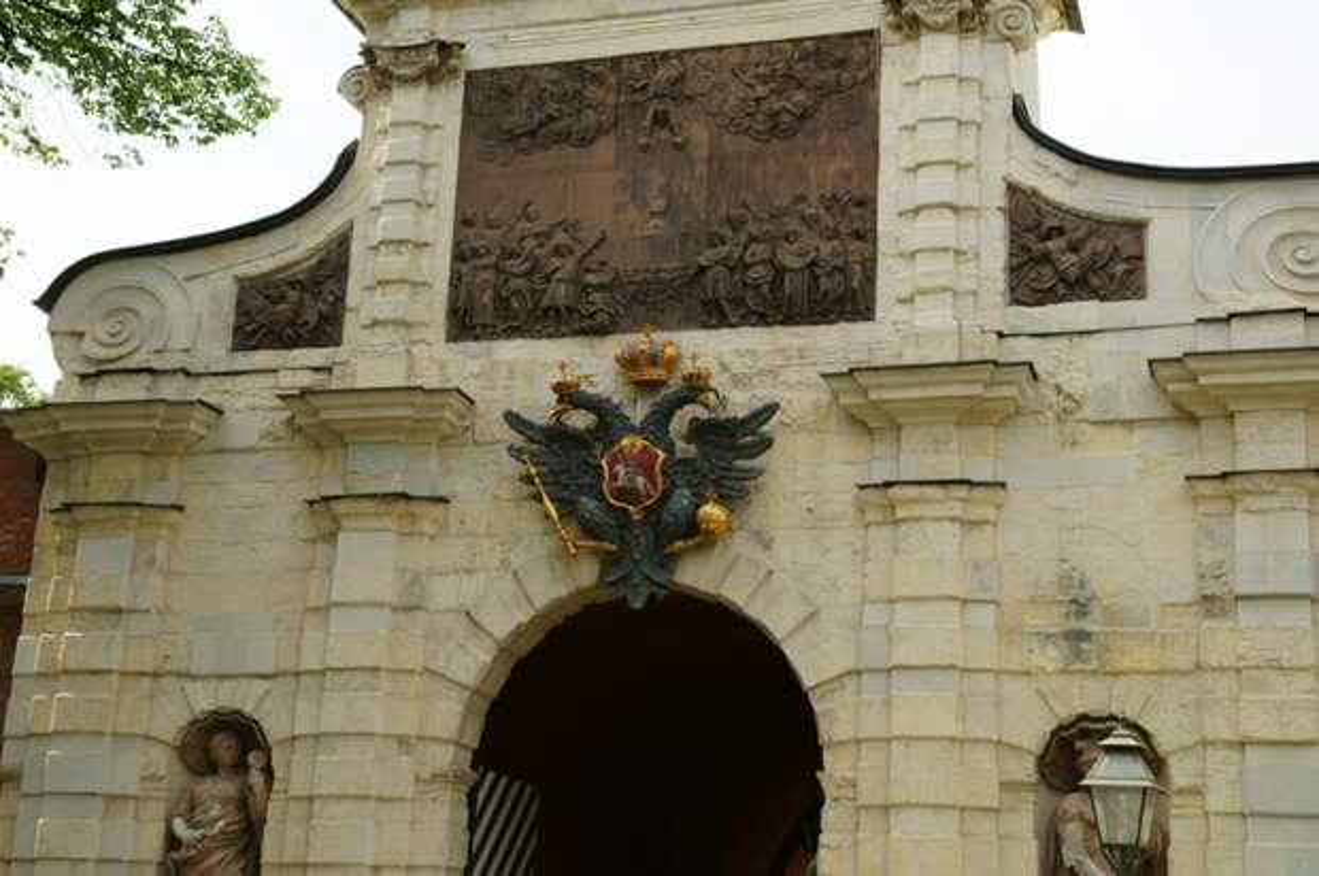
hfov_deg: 37.9
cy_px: 438
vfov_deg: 25.7
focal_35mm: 52
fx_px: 1921
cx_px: 660
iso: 100
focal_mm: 35
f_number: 5
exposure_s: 1/250
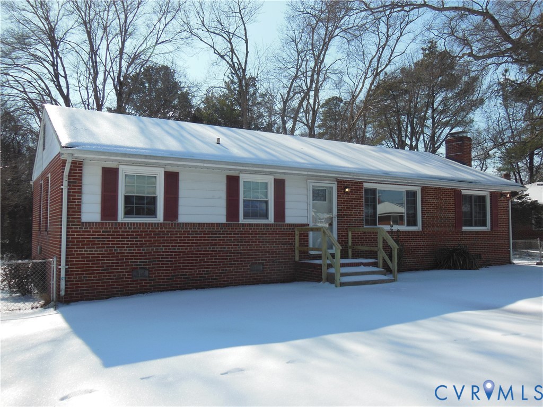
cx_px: 272
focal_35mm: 29
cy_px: 204
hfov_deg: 61.7
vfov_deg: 48.2
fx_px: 455
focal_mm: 5.2
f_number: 3.7
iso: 125
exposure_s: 1/1250
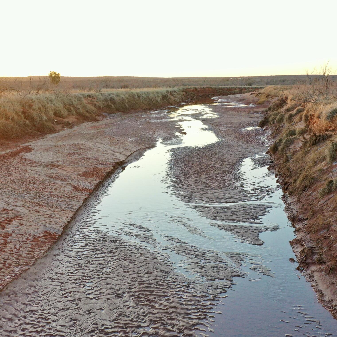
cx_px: 191
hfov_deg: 36.0
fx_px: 518
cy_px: 156
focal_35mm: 47
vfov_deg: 36.0
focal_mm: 10.26
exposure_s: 1/100
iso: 200
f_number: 4.5
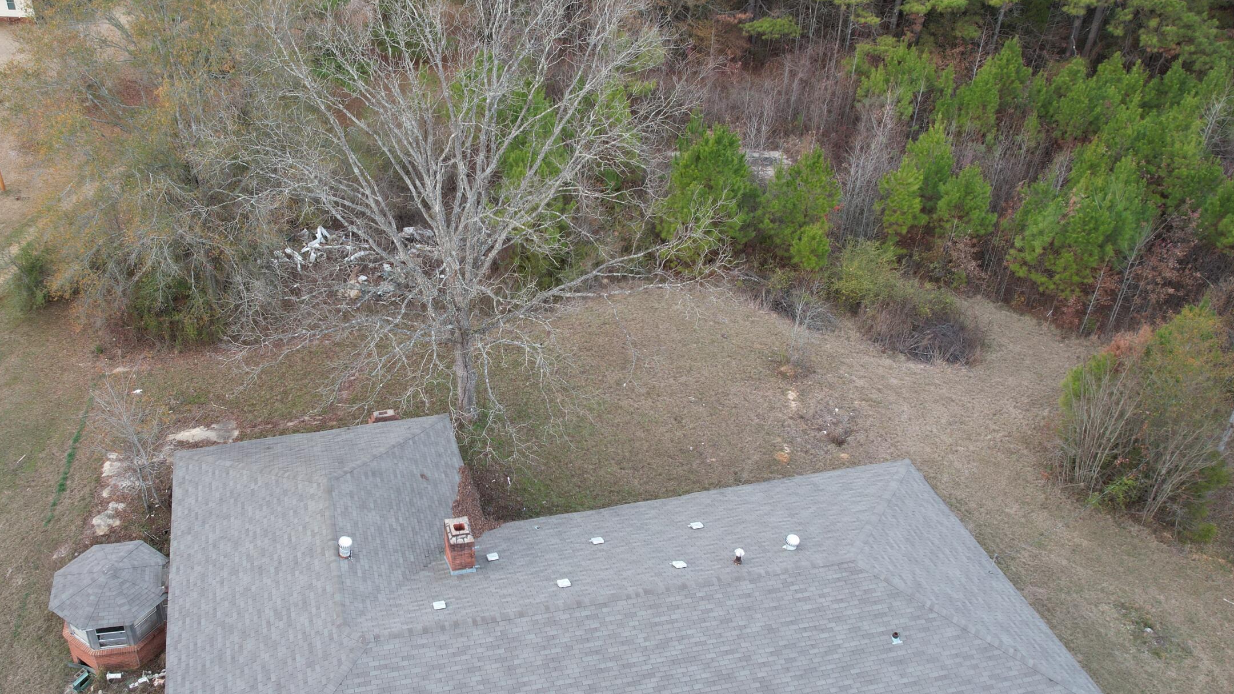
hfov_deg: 60.3
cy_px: 360
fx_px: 1047
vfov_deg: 36.7
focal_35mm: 32
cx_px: 468
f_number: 2.8
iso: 100
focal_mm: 8.38
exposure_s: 1/60
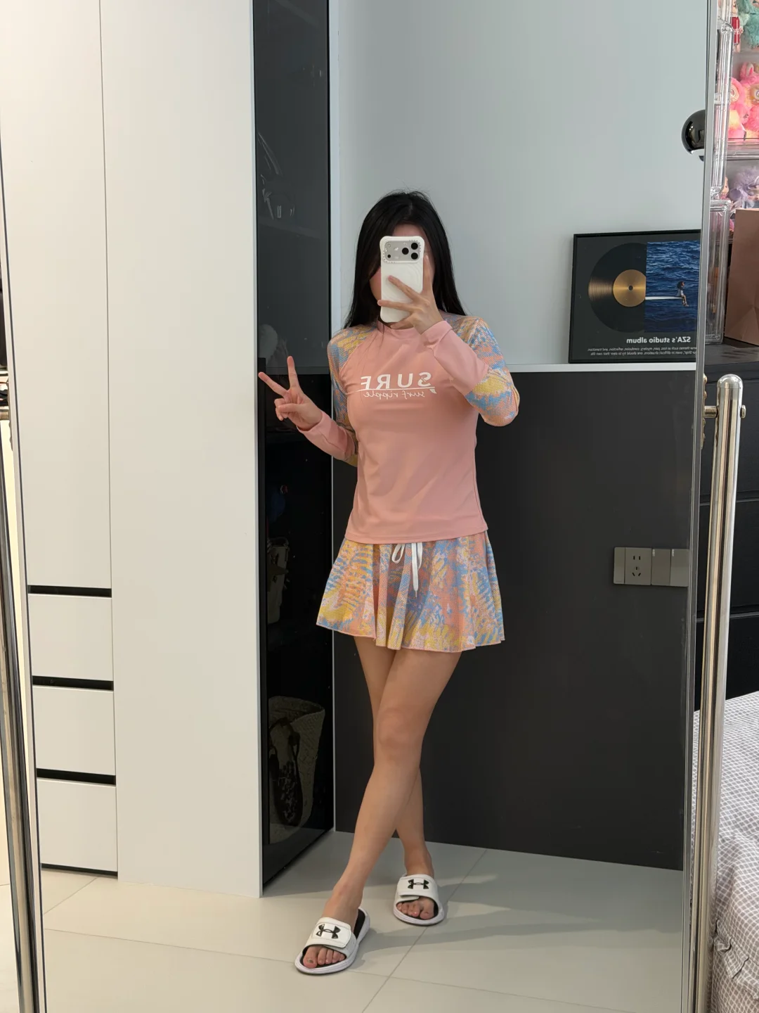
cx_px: 380
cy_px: 506
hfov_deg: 30.3
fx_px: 1403
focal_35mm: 48
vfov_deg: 39.7
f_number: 1.78
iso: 160
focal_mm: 6.76
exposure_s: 1/60
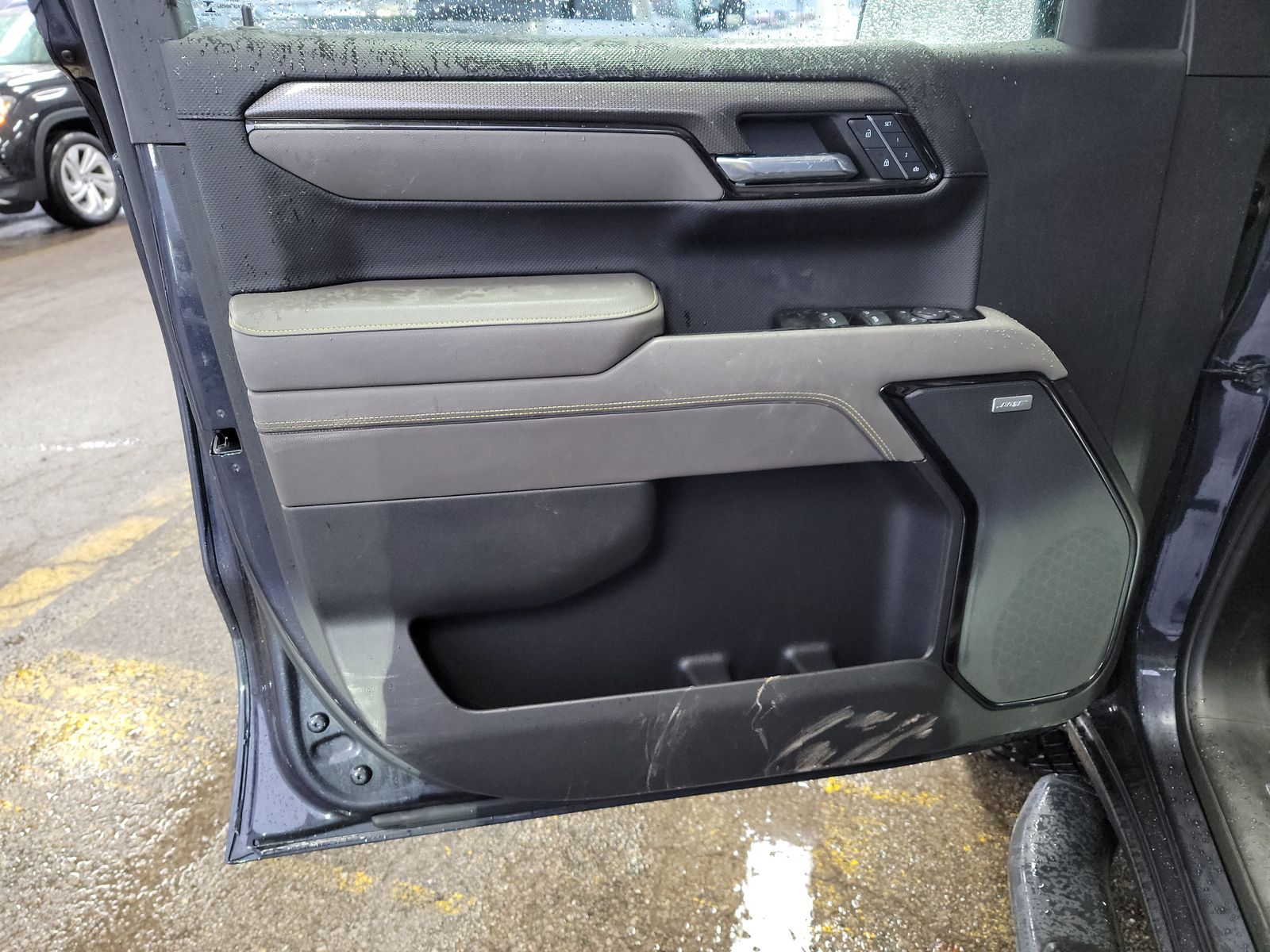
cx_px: 635
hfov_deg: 71.6
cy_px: 476
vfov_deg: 56.8
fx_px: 881
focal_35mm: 24
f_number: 1.8
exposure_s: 1/59
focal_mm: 6.7
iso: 1096
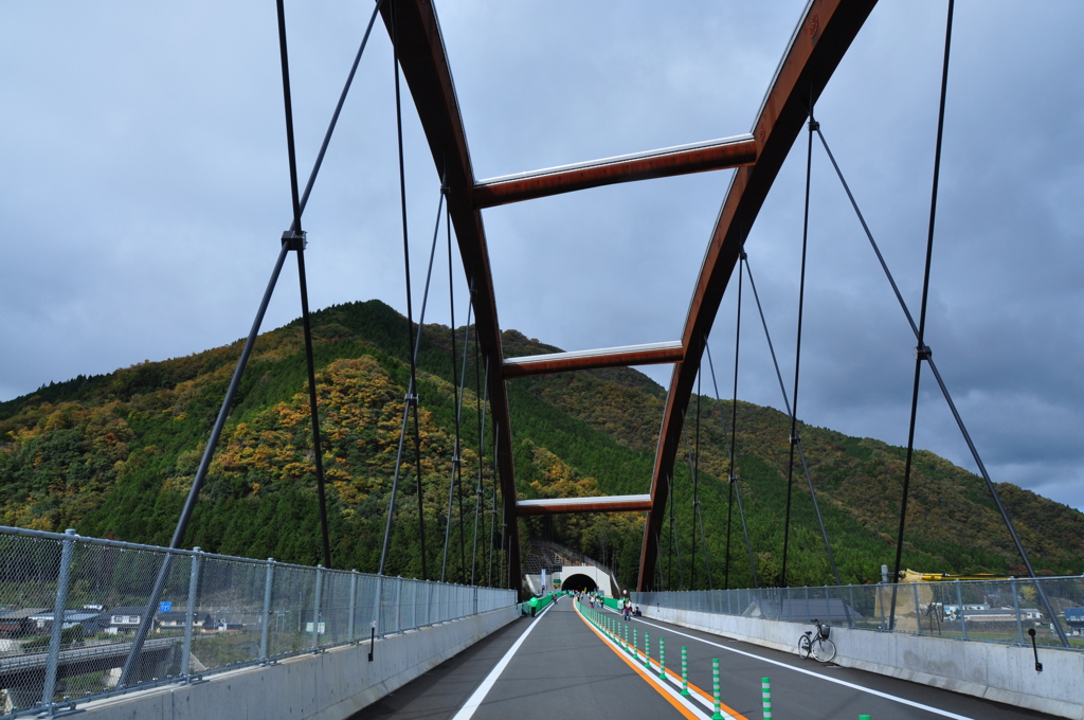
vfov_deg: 47.8
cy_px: 360
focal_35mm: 27
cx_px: 542
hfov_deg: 67.4
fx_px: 812
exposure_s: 1/400
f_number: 10
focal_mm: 18
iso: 200
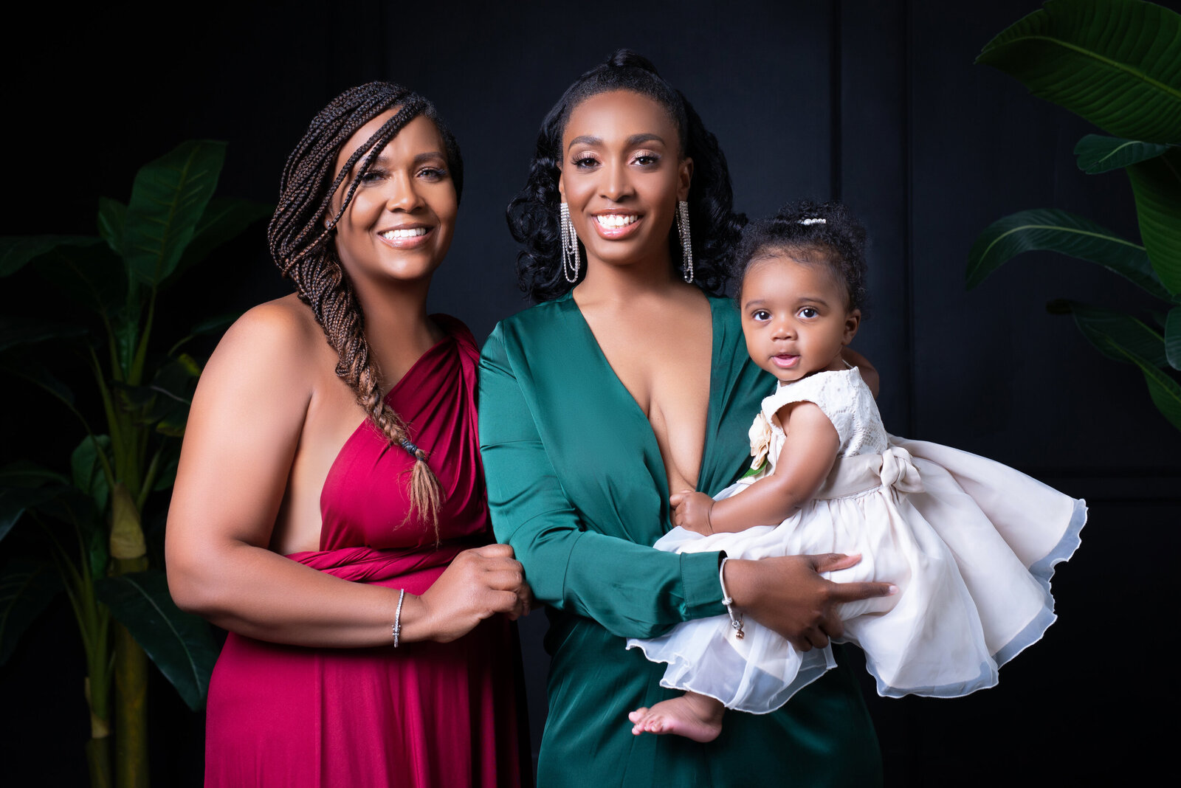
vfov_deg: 27.0
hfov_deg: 39.6
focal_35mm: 50
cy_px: 394
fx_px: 1641
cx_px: 590
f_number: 5.6
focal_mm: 50
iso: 500
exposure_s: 1/200
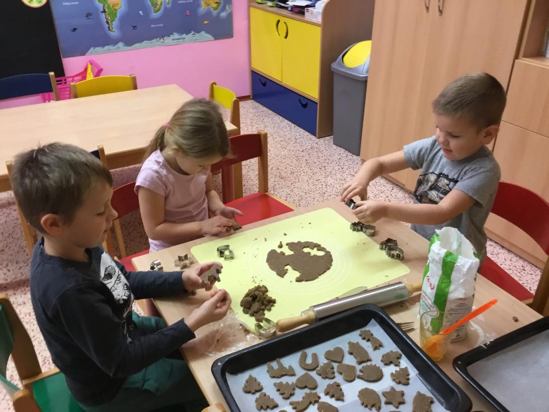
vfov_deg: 45.5
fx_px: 492
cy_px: 206
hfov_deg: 58.3
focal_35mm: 31
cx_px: 274
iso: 100
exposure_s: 1/33
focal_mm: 3.3
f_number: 2.4
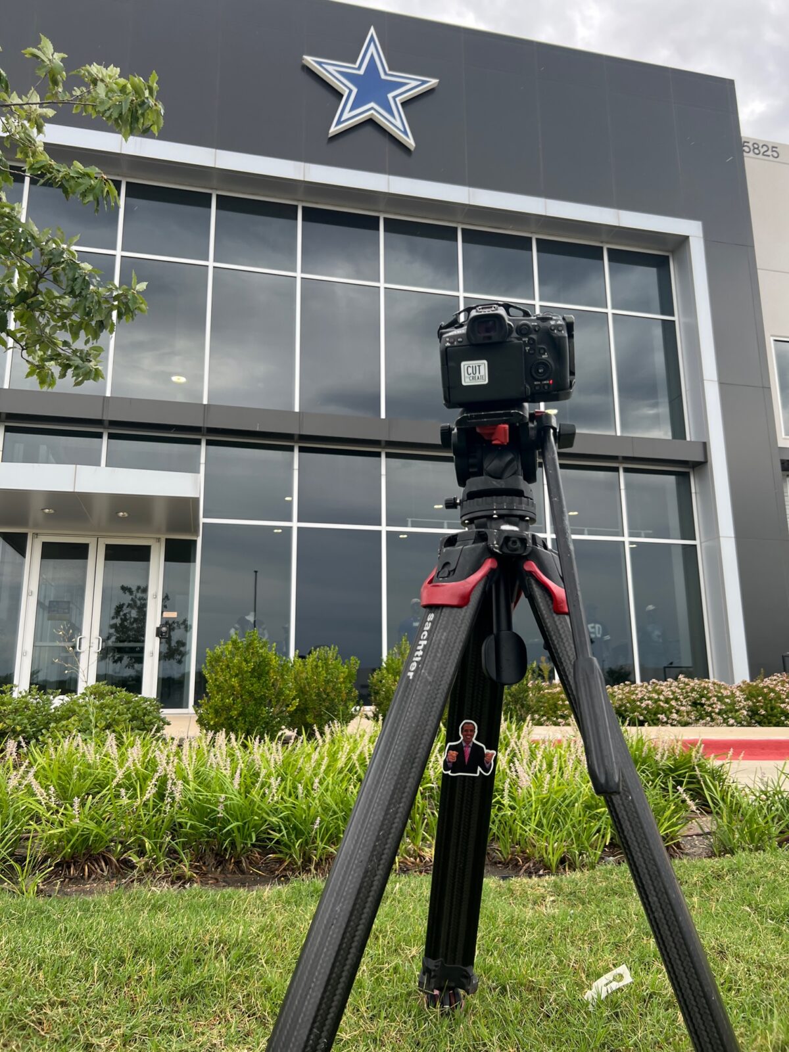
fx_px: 790
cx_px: 394
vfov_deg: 67.3
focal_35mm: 26
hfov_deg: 53.0
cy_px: 526
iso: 50
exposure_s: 1/709
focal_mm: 5.7
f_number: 1.5
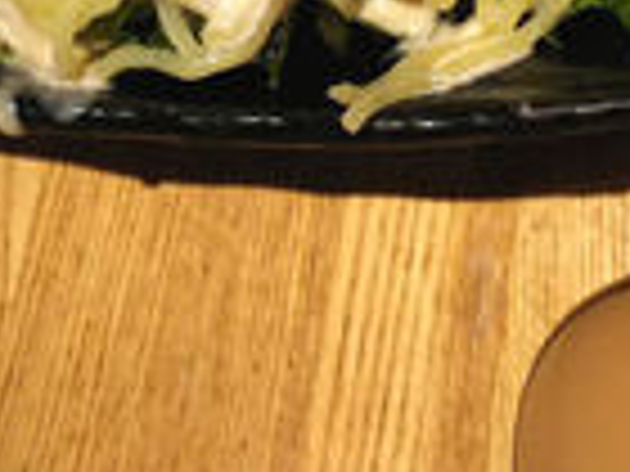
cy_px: -162
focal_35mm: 77
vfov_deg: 17.8
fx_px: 1401
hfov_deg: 25.1
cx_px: 468
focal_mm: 4.2
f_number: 1.9
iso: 100
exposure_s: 1/120
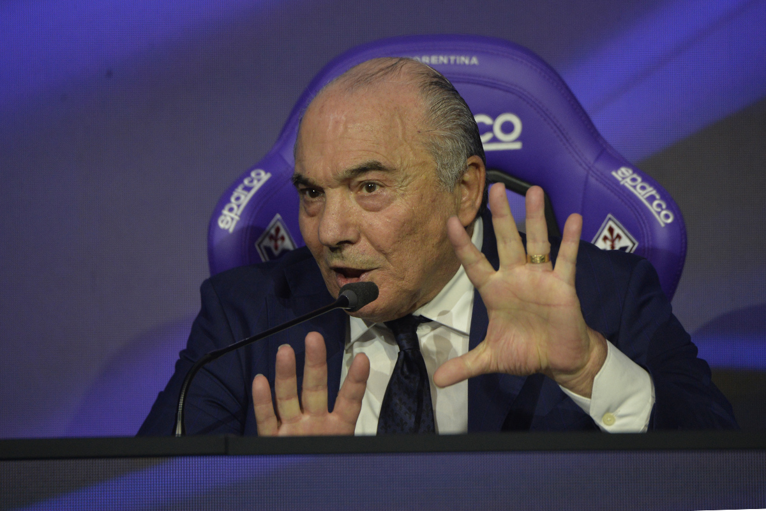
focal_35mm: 400
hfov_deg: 5.2
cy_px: 256
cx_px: 383
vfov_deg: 3.4
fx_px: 8510
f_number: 5.6
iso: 2000
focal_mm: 400
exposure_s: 1/200
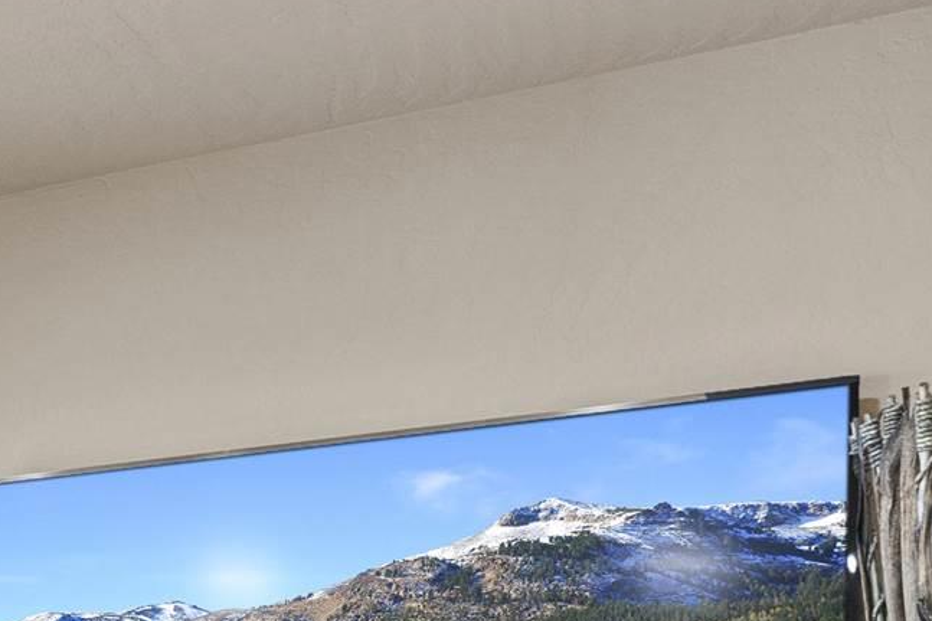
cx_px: -678
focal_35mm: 76
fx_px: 1979
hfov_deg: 20.2
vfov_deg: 16.2
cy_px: 951
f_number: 8
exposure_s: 1/3
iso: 320
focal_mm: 16.1
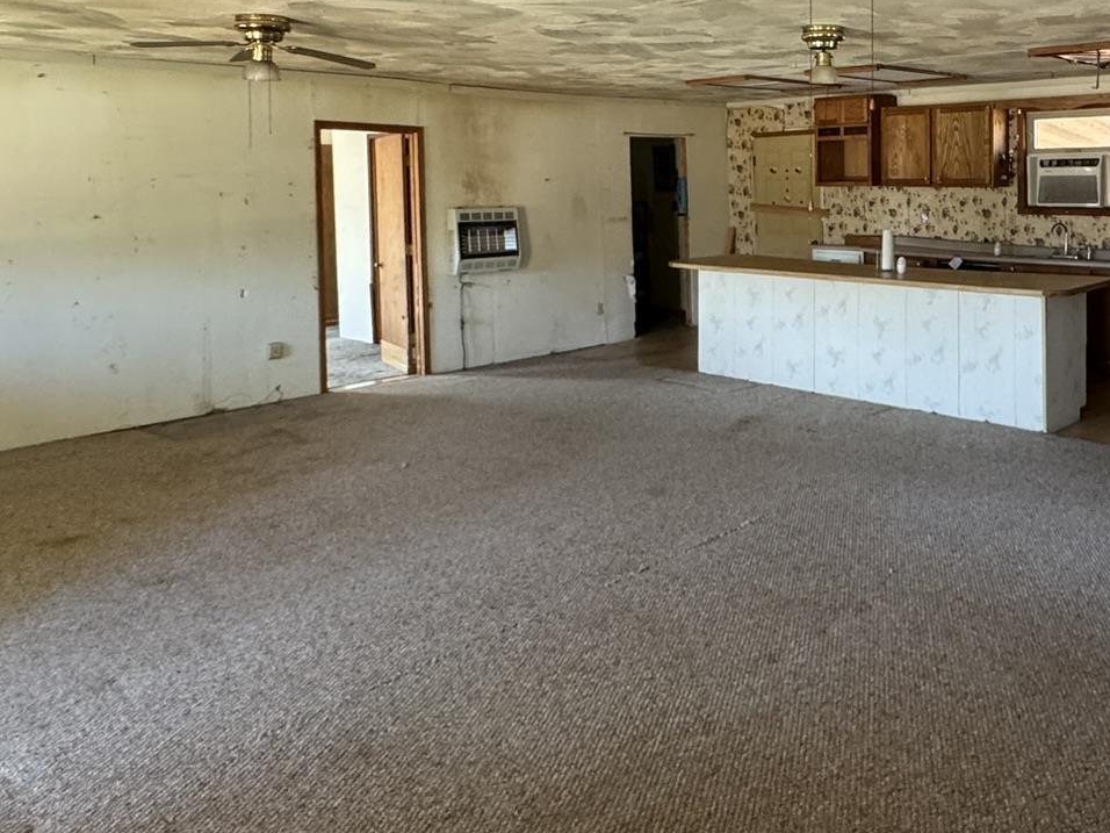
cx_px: 836
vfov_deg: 45.1
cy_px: 201
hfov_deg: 56.9
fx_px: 962
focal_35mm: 30
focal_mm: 2.22
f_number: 2.2
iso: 400
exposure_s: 1/60
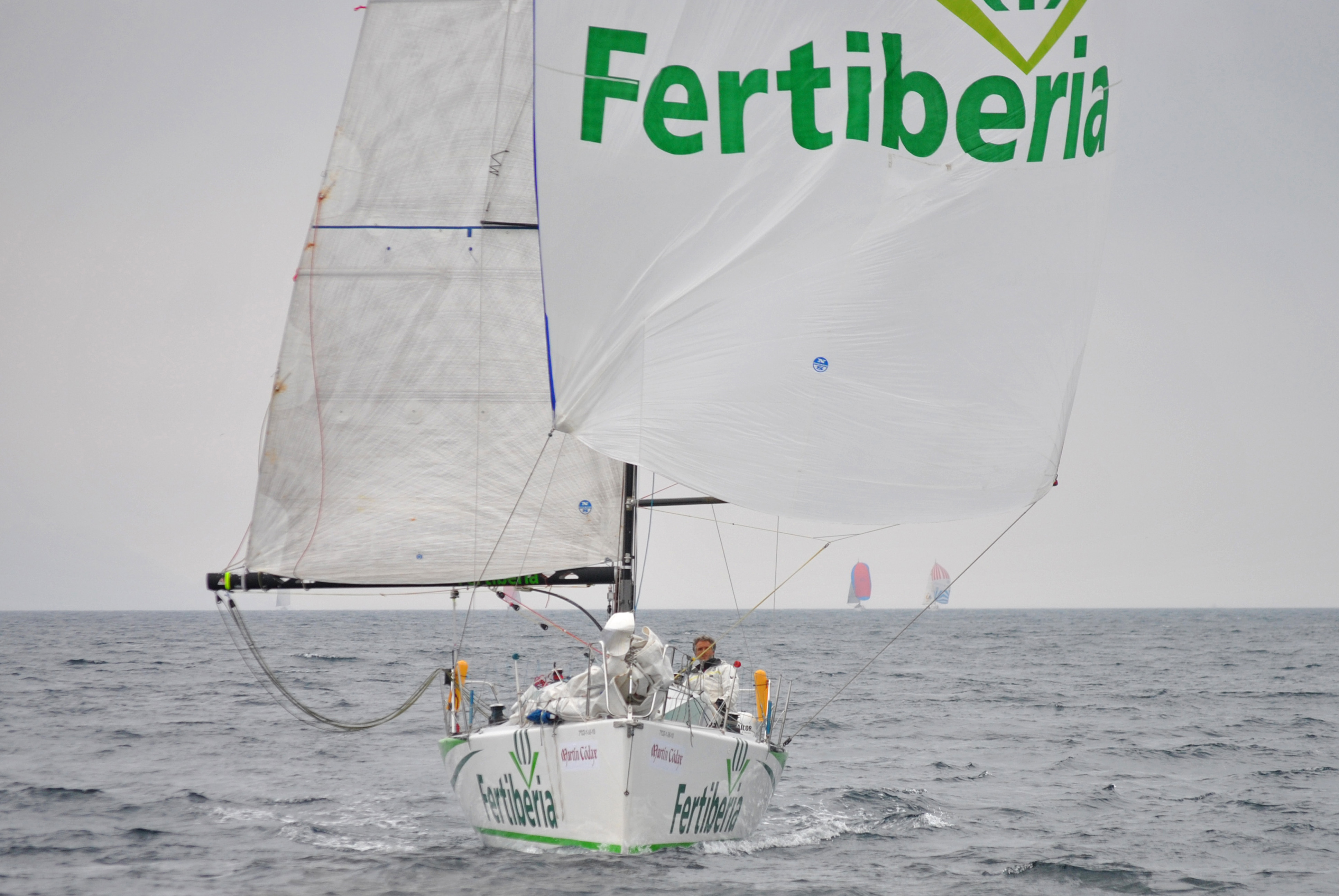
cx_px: 670
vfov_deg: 8.7
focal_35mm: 158
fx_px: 5865
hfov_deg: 13.0
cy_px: 448
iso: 200
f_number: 5
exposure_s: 1/400
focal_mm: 105
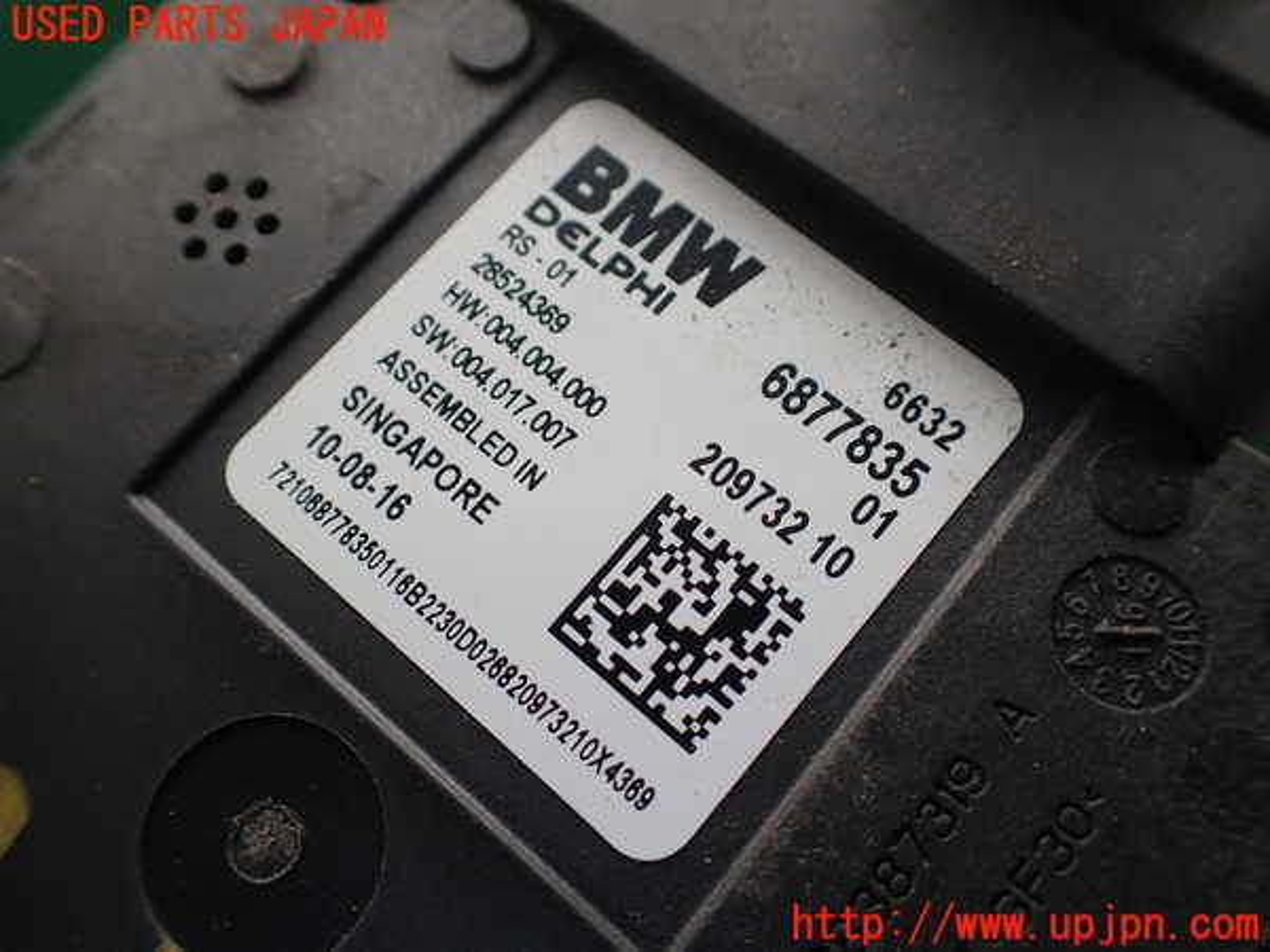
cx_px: 635
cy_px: 476
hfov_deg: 60.0
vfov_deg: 46.8
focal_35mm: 30
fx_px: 1101
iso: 100
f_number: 2.3
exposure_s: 1/200
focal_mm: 5.4
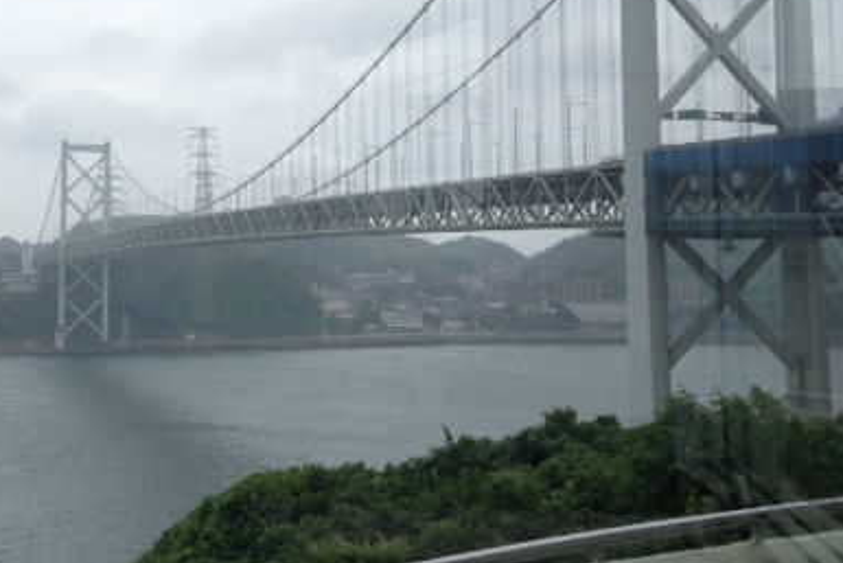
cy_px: 142
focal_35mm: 57
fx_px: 1335
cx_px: 300
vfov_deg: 23.6
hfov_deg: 34.8
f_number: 2.4
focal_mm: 4.13
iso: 50
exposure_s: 1/589
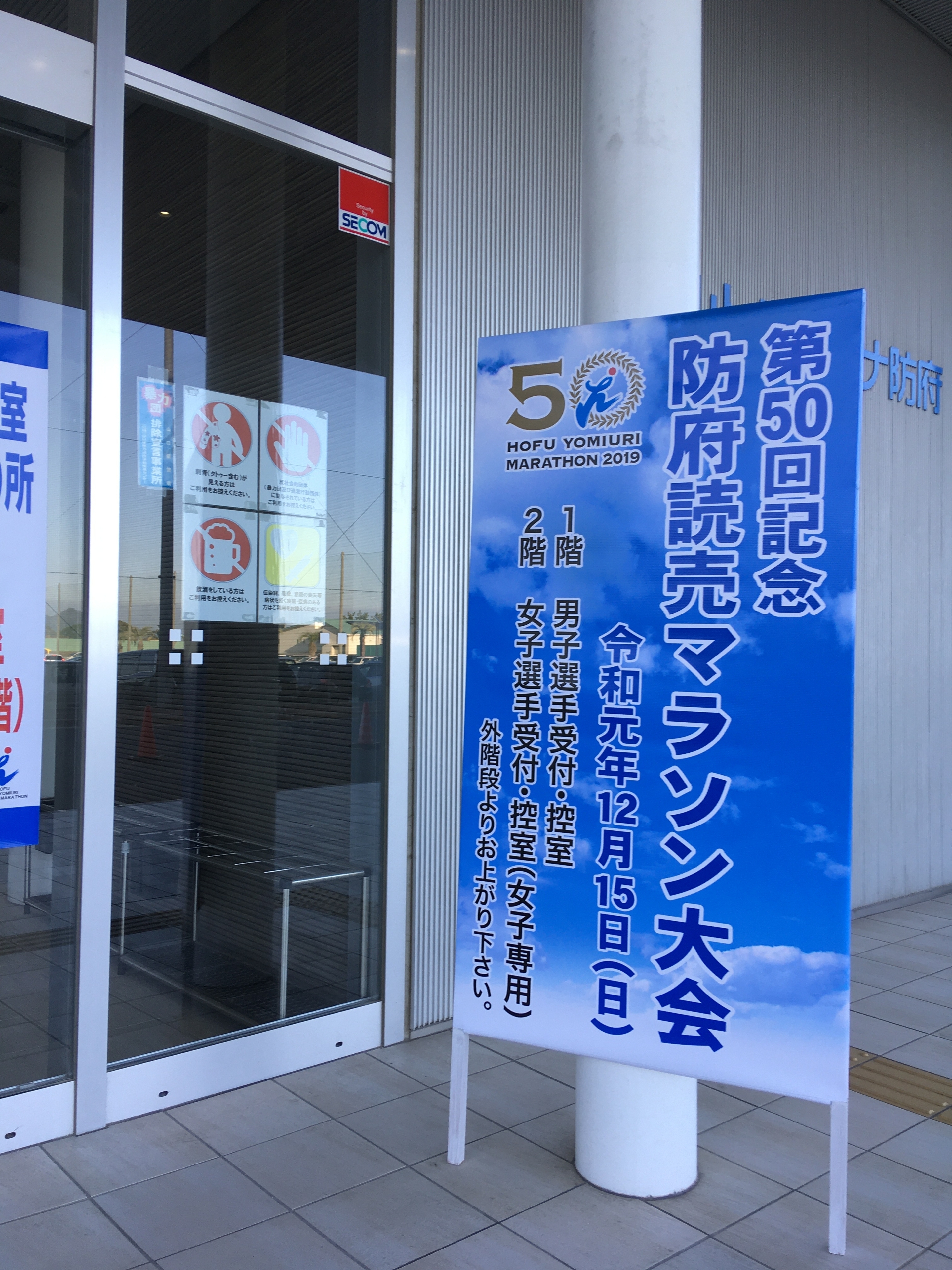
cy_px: 635
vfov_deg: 61.7
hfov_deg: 48.2
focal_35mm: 29
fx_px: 1063
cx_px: 476
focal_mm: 4.2
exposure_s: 1/130
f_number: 2.2
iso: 25
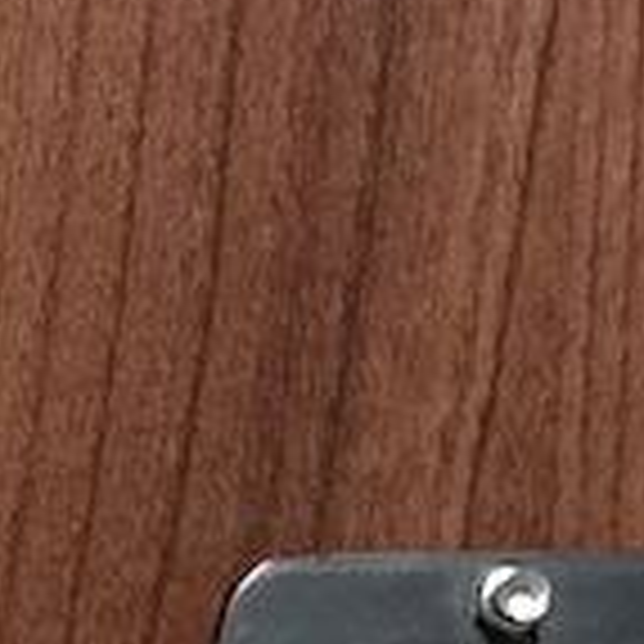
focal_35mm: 138
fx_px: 2905
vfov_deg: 11.9
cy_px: 1063
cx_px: -338
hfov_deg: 12.0
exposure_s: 1/4
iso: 320
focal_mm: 3.99
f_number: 1.8
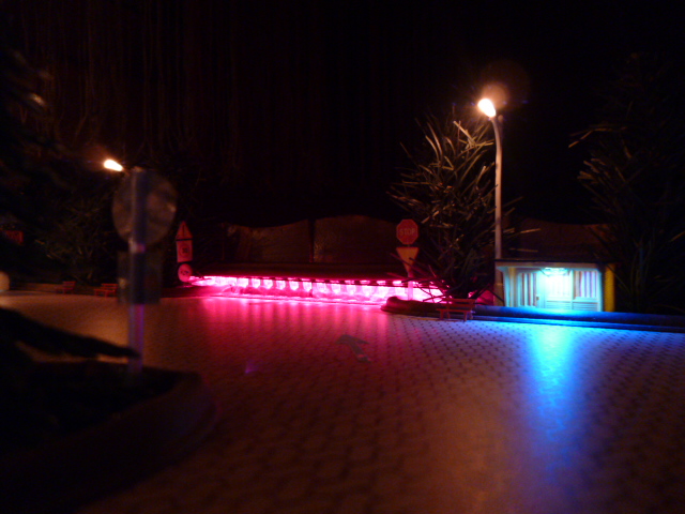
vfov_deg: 49.7
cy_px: 257
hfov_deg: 63.4
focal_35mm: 28
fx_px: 554
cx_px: 342
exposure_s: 1/4
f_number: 3.1
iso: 400
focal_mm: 5
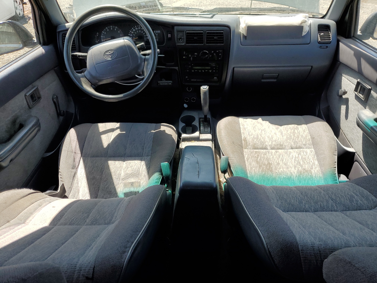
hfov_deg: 67.3
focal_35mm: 26
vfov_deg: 53.1
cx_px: 188
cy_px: 142
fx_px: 283
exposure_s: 1/833
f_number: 1.5
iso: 50
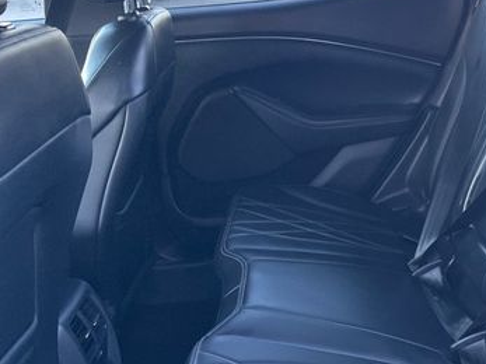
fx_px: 674
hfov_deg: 37.7
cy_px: 253
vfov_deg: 29.9
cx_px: 415
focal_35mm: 48
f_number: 1.6
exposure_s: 1/60
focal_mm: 4.2
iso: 250
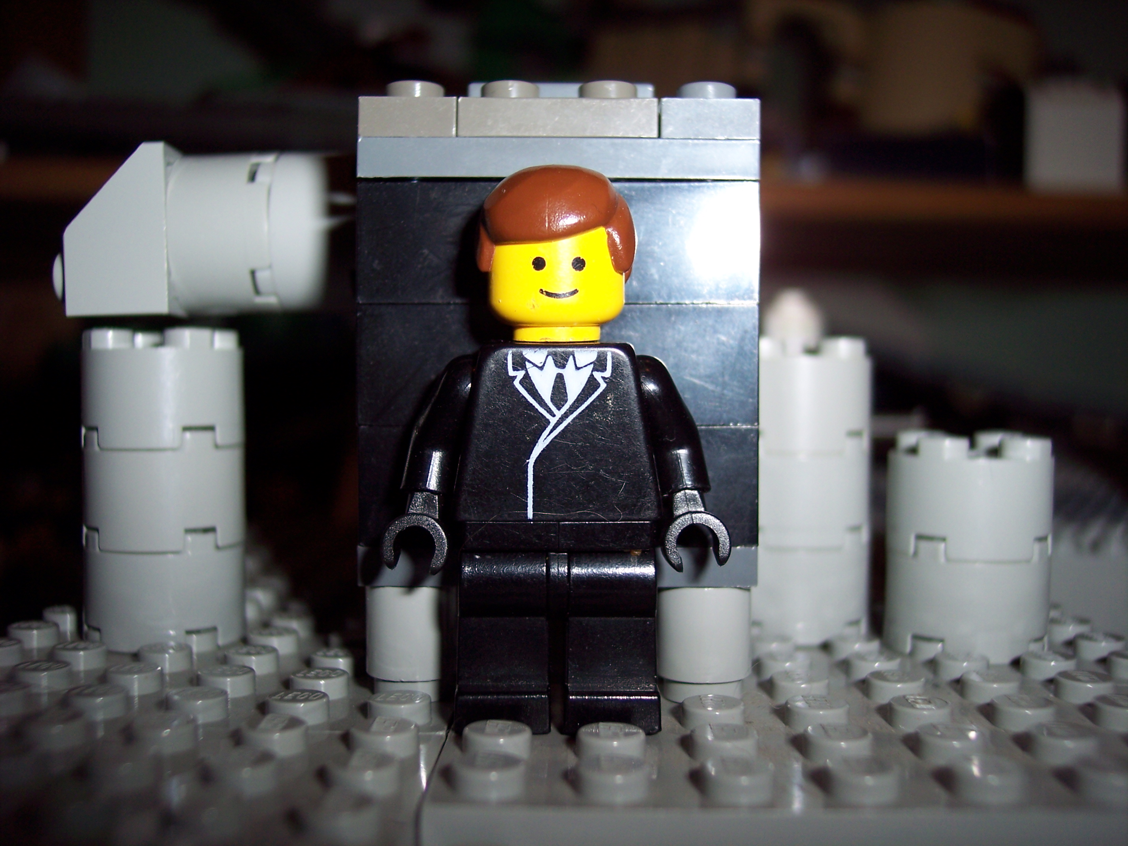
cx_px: 564
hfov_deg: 47.9
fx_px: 1271
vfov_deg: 36.8
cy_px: 423
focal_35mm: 39
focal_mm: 8
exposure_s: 1/60
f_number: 2.8
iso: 100
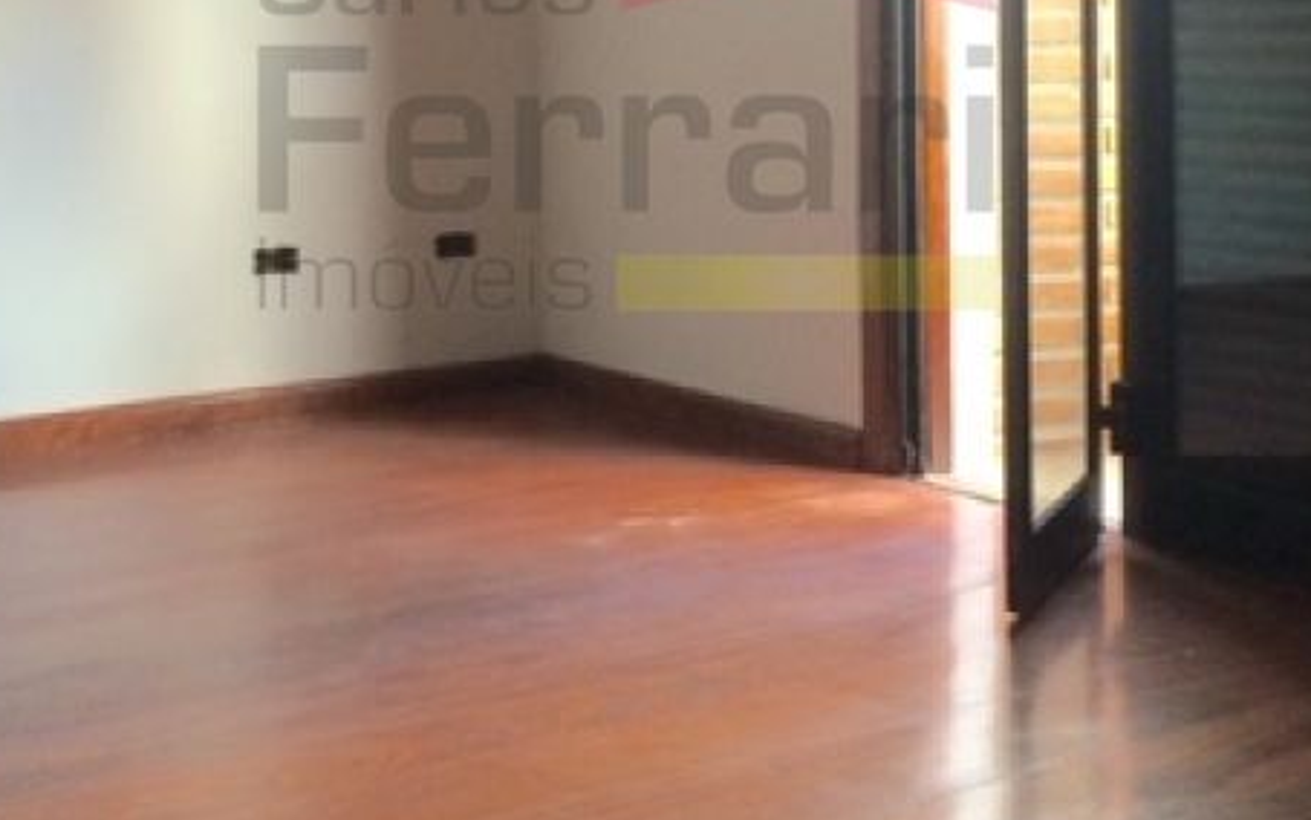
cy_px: 110
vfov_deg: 19.7
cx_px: 630
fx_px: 2323
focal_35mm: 65
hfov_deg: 31.5
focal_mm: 4.15
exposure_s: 1/30
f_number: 2.2
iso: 100
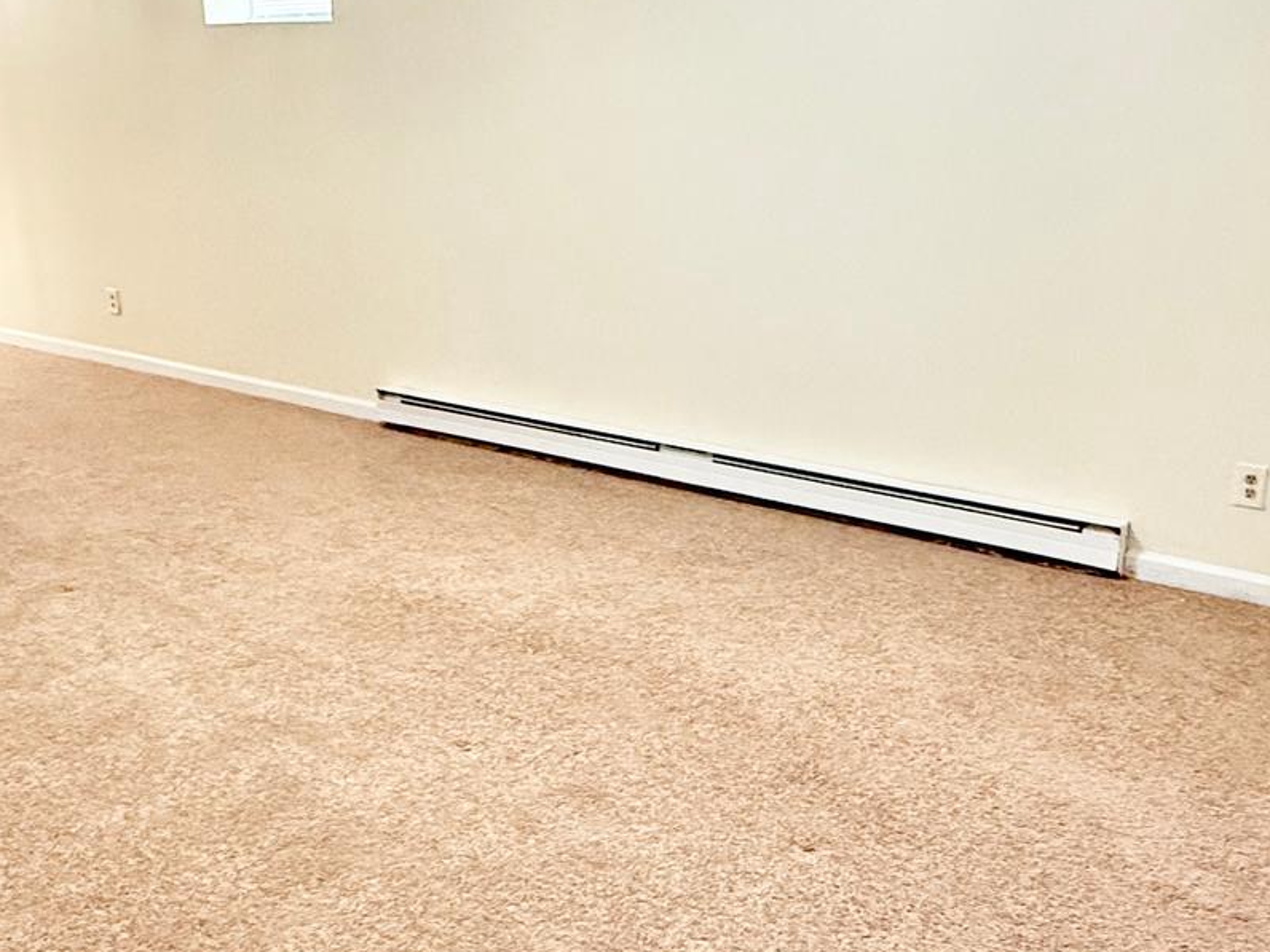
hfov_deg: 51.2
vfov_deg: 39.6
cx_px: 712
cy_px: 413
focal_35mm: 36
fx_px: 1321
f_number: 2.2
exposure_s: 1/120
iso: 640
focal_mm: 2.22
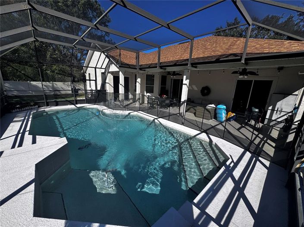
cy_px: 114
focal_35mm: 14
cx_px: 152
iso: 50
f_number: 2.2
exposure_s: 1/1536
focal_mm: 2.22
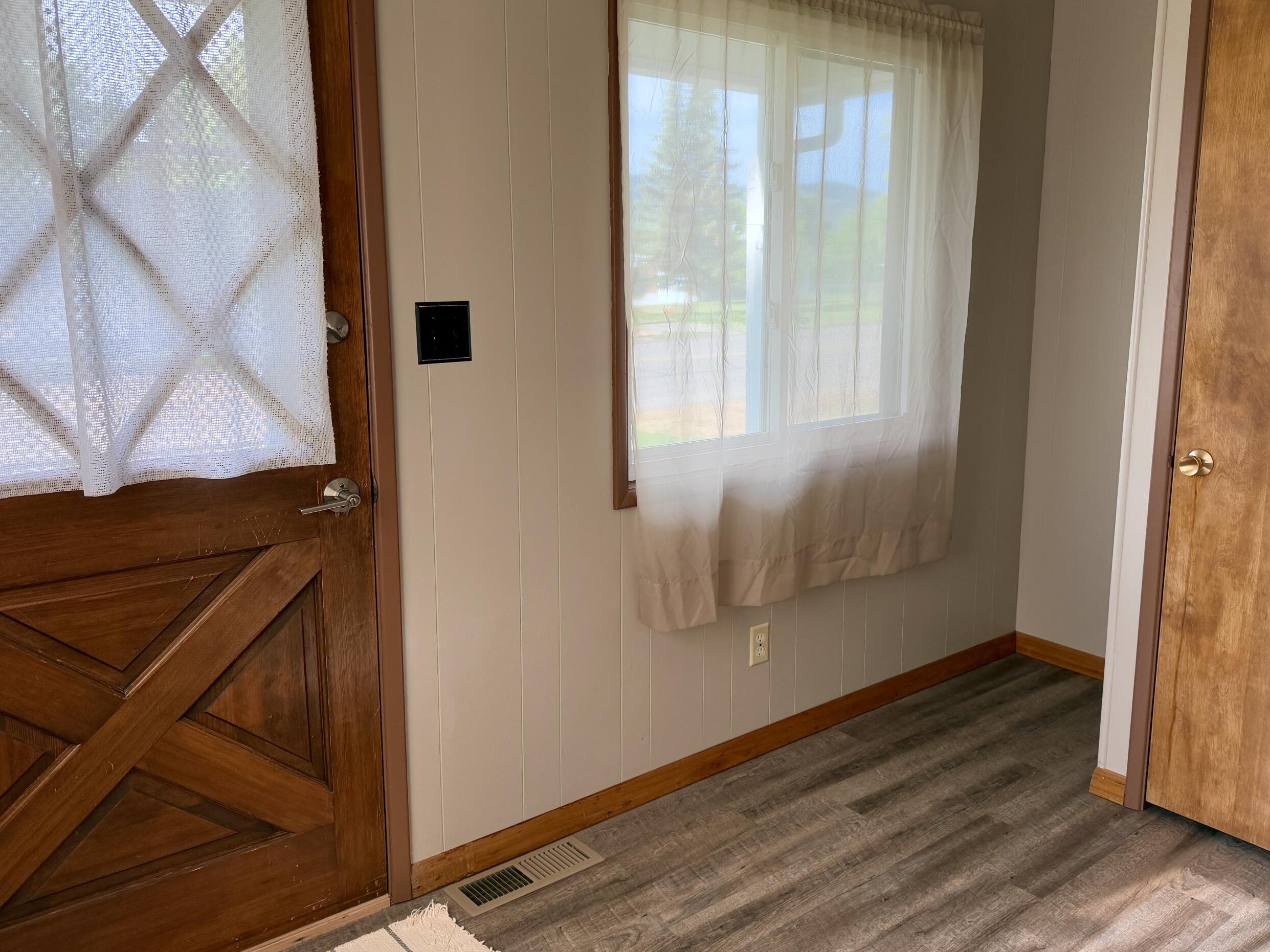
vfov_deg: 48.2
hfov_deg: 61.4
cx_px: 722
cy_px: 448
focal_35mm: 29
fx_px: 1064
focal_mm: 6.76
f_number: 1.78
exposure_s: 1/205
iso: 100
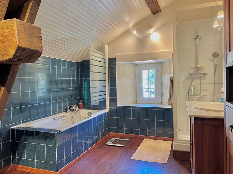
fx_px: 175
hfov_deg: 67.3
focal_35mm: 26
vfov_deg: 53.1
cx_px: 116
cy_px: 87
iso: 160
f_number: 1.5
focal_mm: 5.7
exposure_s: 1/50
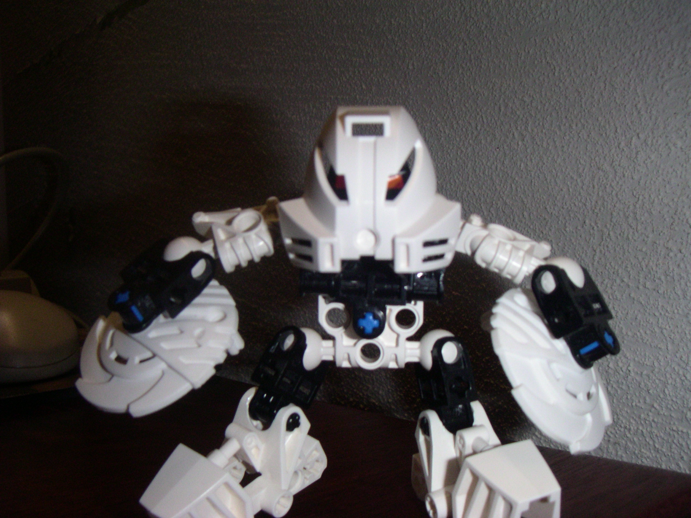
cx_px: 346
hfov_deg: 49.0
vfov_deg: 37.7
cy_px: 259
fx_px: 759
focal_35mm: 38
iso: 160
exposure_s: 1/50
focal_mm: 6
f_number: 6.6
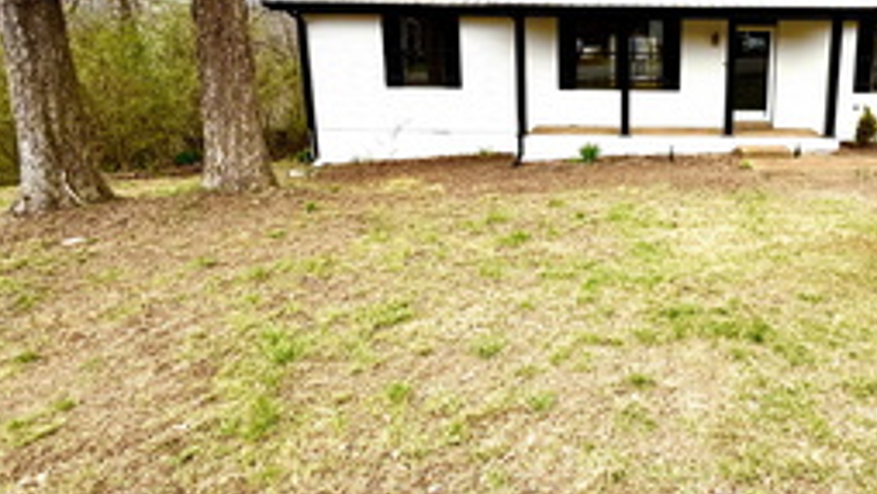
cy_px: 135
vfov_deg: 46.3
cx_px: 646
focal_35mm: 24
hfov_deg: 71.7
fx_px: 558
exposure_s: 1/585
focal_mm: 2.22
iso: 40
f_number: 2.2
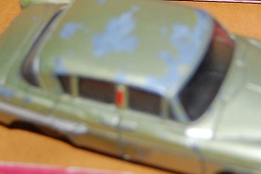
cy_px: 16
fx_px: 783
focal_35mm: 108
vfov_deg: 12.6
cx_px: 189
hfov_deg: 18.8
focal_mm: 32
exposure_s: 1/60
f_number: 4.5
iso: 400
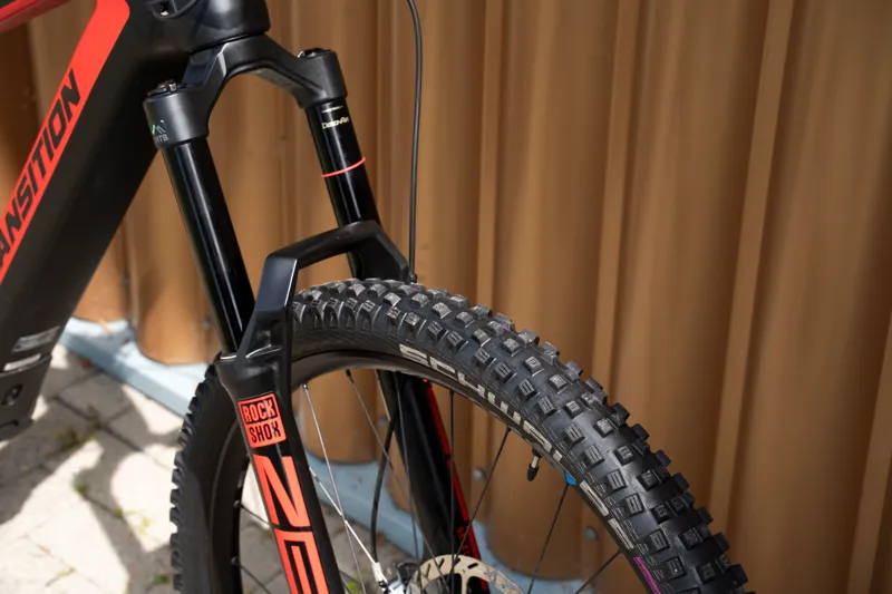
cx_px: 446
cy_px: 297
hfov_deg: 27.0
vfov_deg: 18.2
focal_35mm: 75
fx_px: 1858
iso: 320
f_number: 8
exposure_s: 1/320
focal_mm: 75
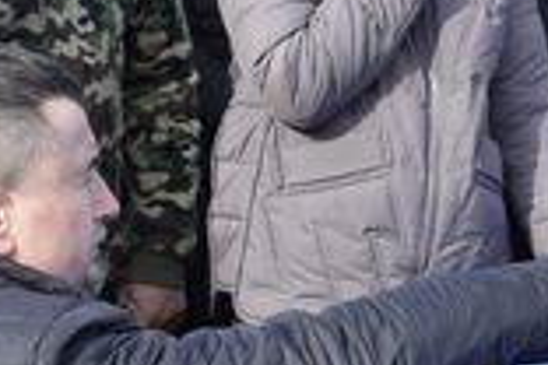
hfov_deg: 10.9
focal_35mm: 187
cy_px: 374
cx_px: 499
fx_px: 2846
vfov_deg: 7.3
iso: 200
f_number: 5
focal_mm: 26
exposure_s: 1/640
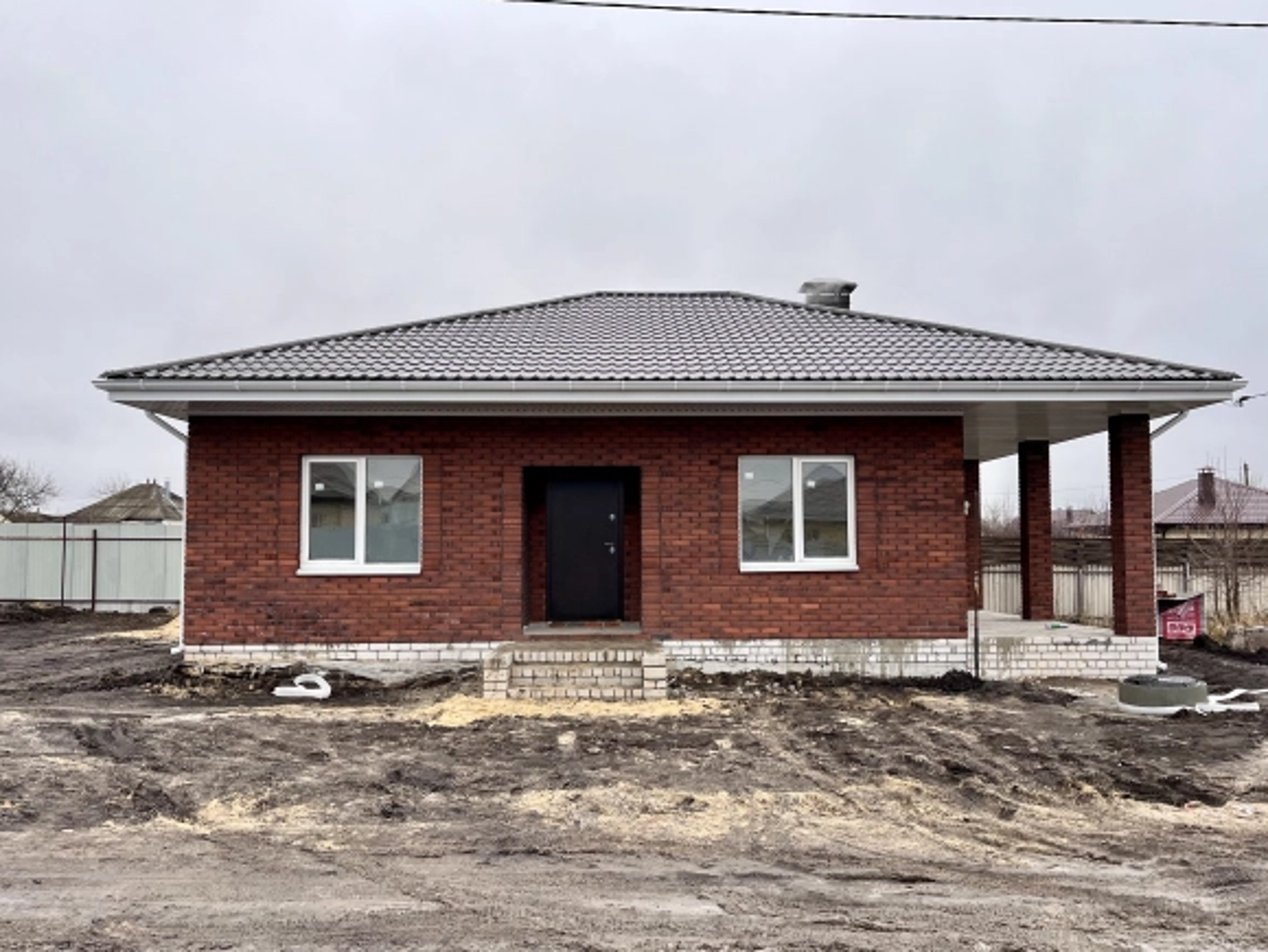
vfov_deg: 49.8
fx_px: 1026
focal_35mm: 28
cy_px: 501
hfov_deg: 63.4
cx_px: 670
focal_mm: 5.1
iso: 50
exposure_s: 1/433
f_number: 1.6
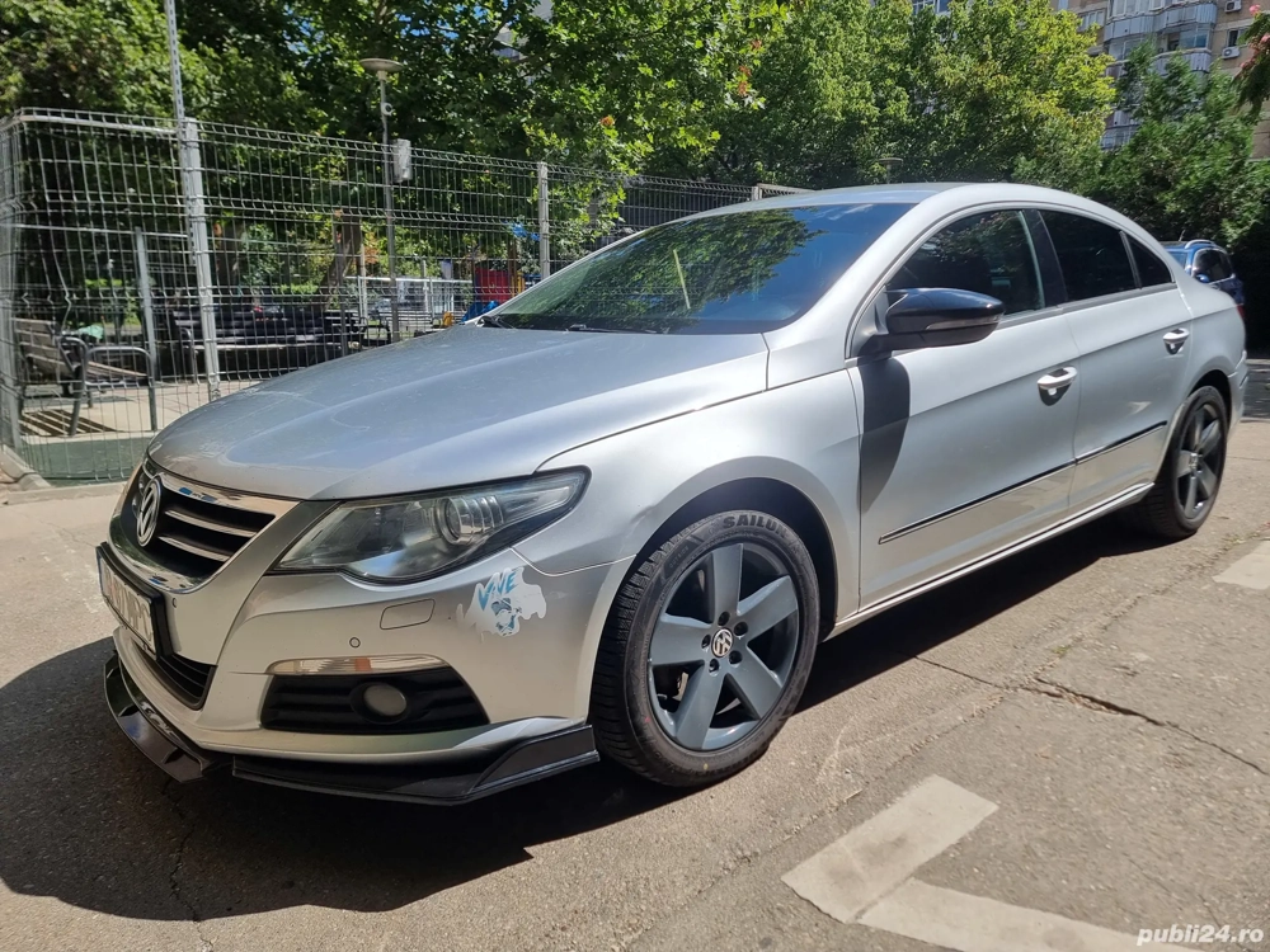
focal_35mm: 24
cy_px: 476
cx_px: 635
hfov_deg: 71.6
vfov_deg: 56.8
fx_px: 881
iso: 50
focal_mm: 6.7
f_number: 1.8
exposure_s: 1/1280
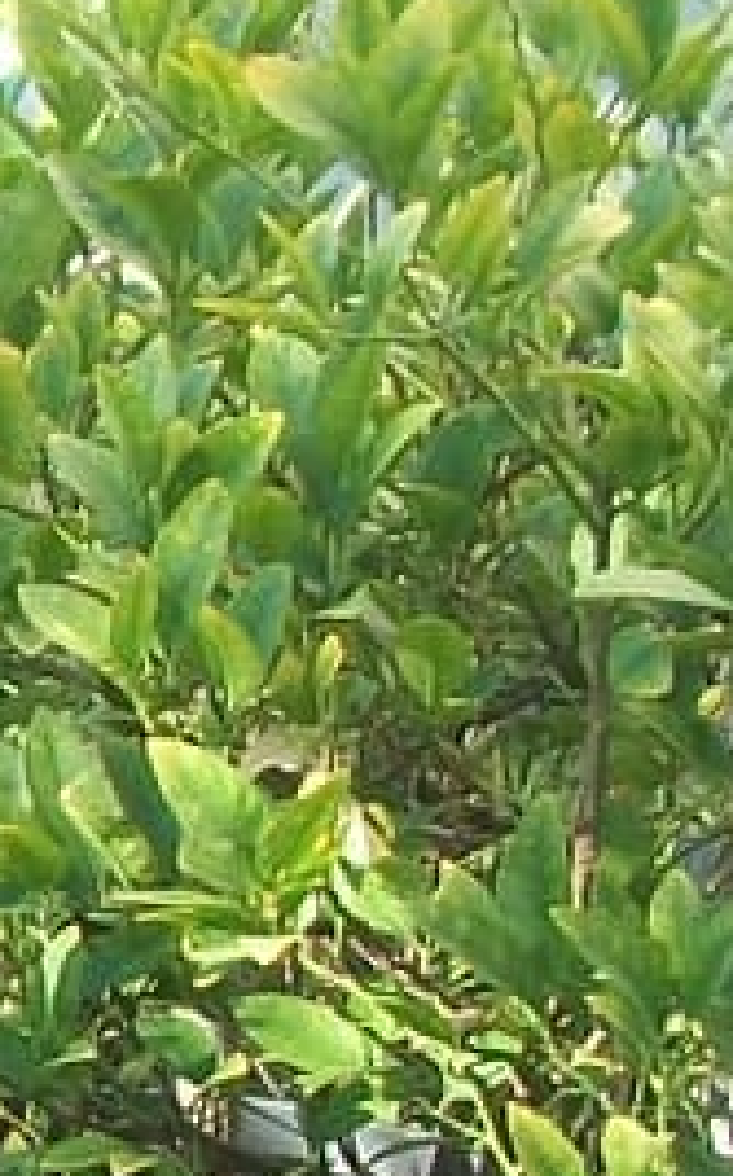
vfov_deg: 12.1
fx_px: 5413
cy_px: 1400
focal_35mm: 169
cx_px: -1236
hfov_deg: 7.1
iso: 80
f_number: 2.9
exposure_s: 1/125
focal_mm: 5.7
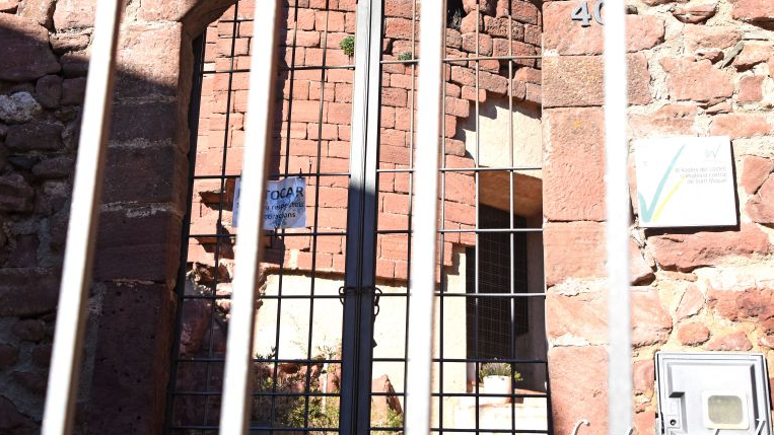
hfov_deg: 35.4
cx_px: 348
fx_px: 1211
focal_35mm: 59
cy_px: 134
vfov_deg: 20.3
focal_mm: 28
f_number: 6.3
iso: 400
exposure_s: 1/1000
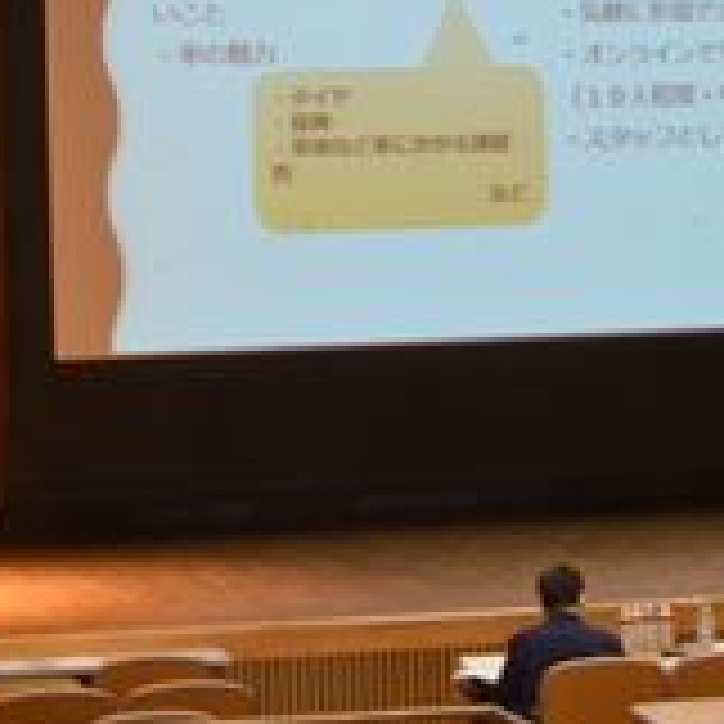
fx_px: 3549
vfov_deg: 11.5
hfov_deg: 11.6
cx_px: 342
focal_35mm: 150
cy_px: 16
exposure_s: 1/4
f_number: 25
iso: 3200
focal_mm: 38
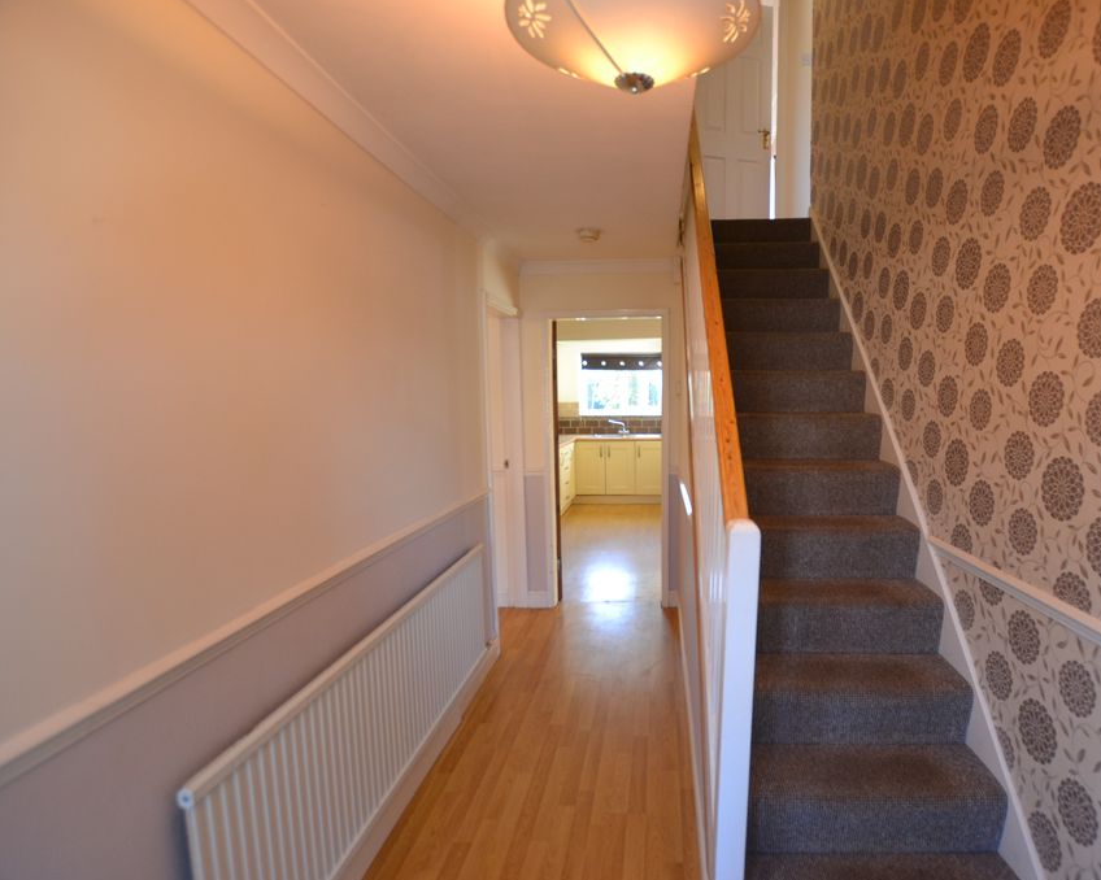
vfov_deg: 77.0
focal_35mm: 17
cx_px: 643
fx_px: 554
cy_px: 439
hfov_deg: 88.9
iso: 720
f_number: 3.5
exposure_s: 1/60
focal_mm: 10
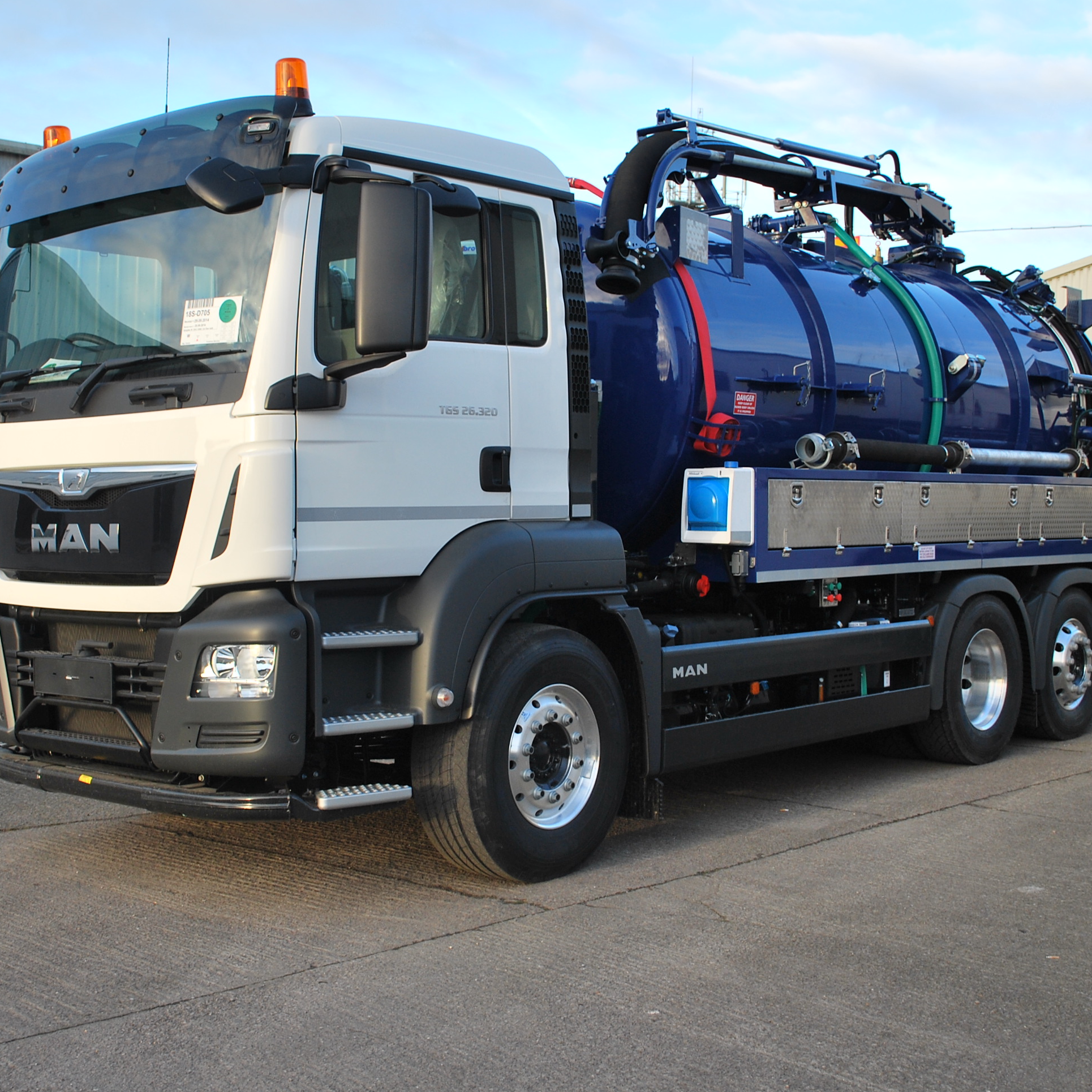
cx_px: 506
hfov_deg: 36.8
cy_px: 547
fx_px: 1642
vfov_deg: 36.8
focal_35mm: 46
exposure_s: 1/125
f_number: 5.6
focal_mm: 24
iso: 140
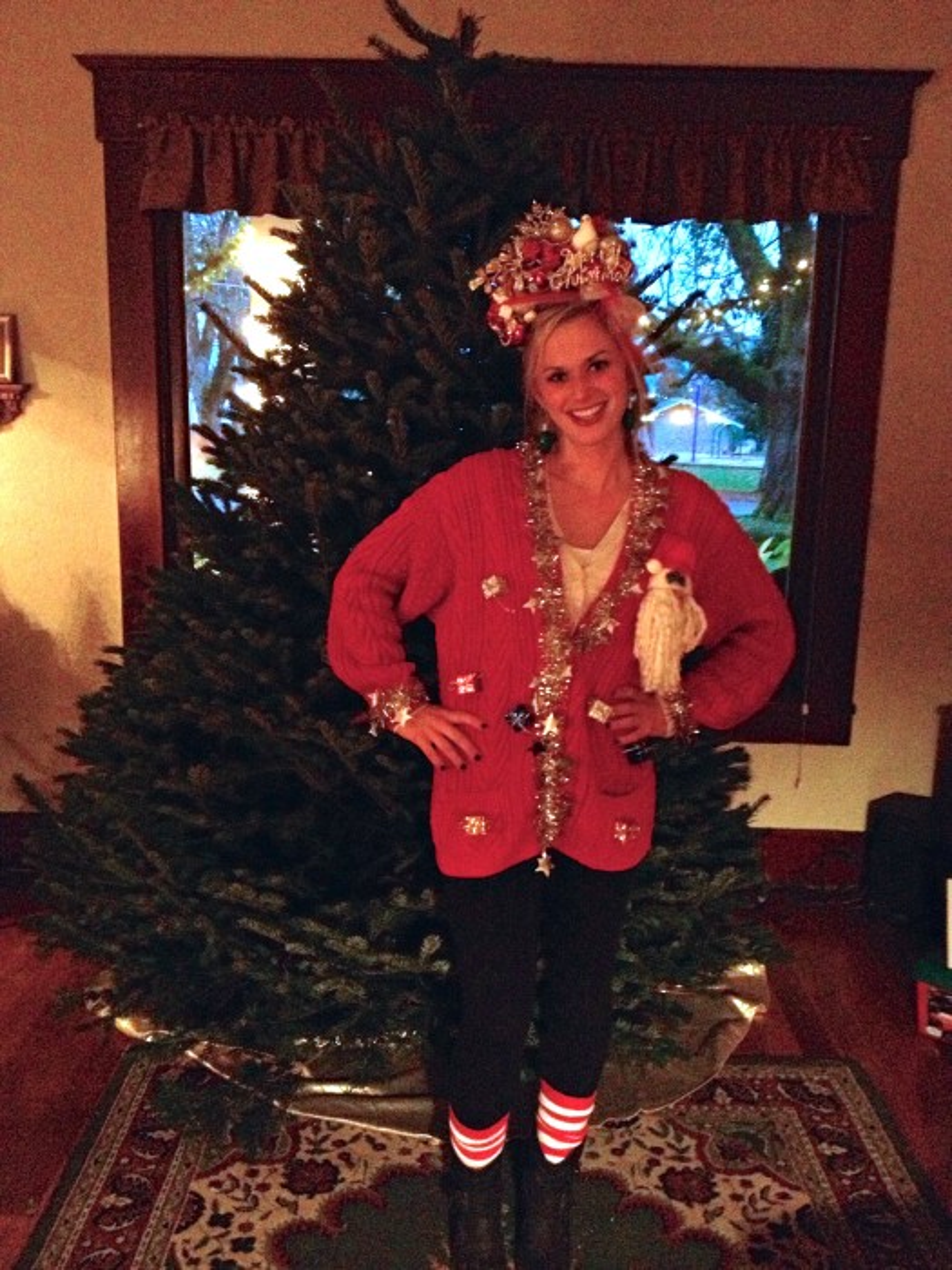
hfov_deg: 40.7
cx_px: 476
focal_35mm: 35
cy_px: 635
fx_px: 1283
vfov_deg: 52.6
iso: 800
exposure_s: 1/15
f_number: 2.4
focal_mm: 4.28
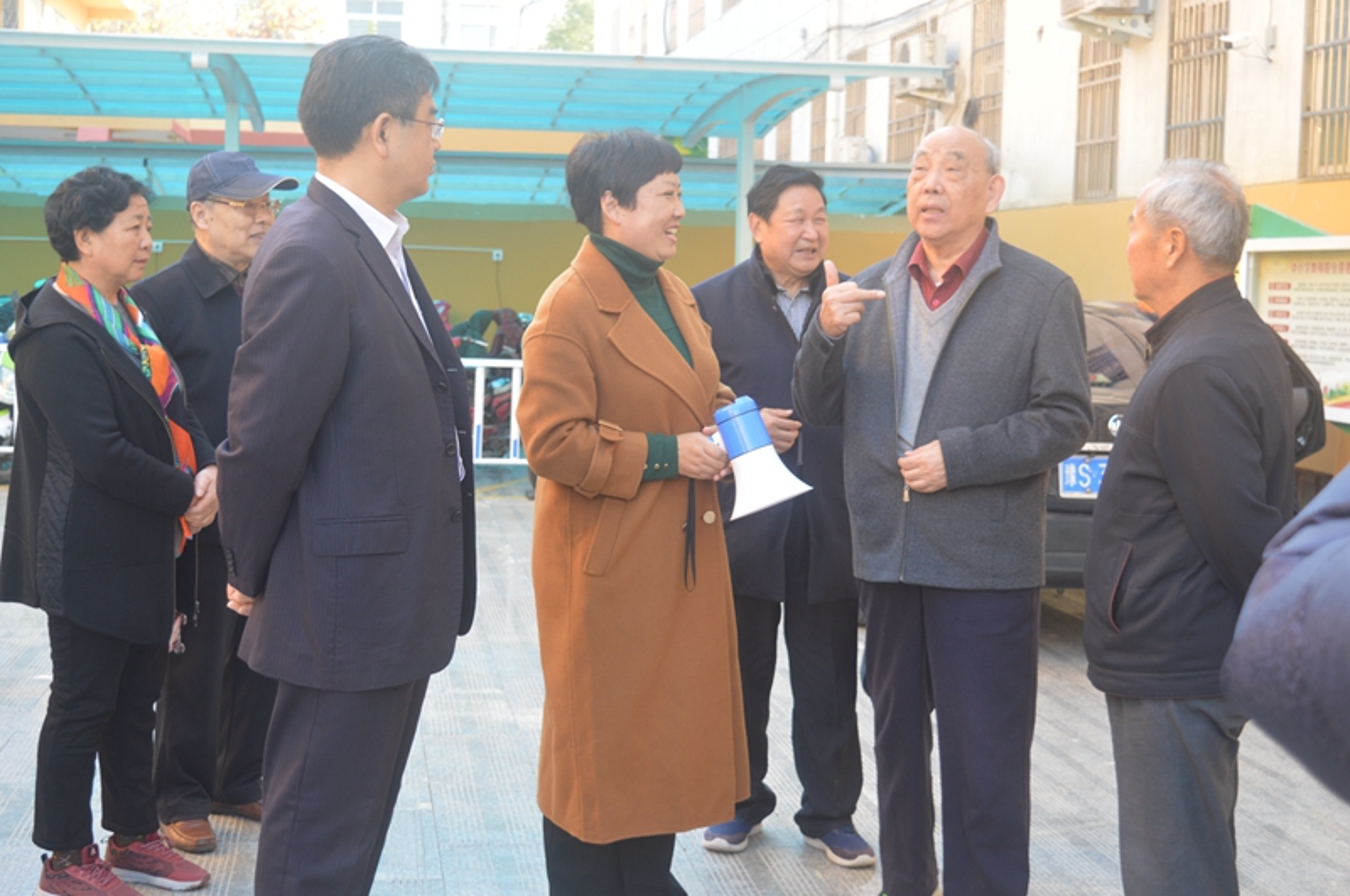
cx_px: 675
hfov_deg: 38.9
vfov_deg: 26.4
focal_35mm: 51
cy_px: 448
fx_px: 1910
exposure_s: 1/125
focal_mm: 34
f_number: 5.6
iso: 400
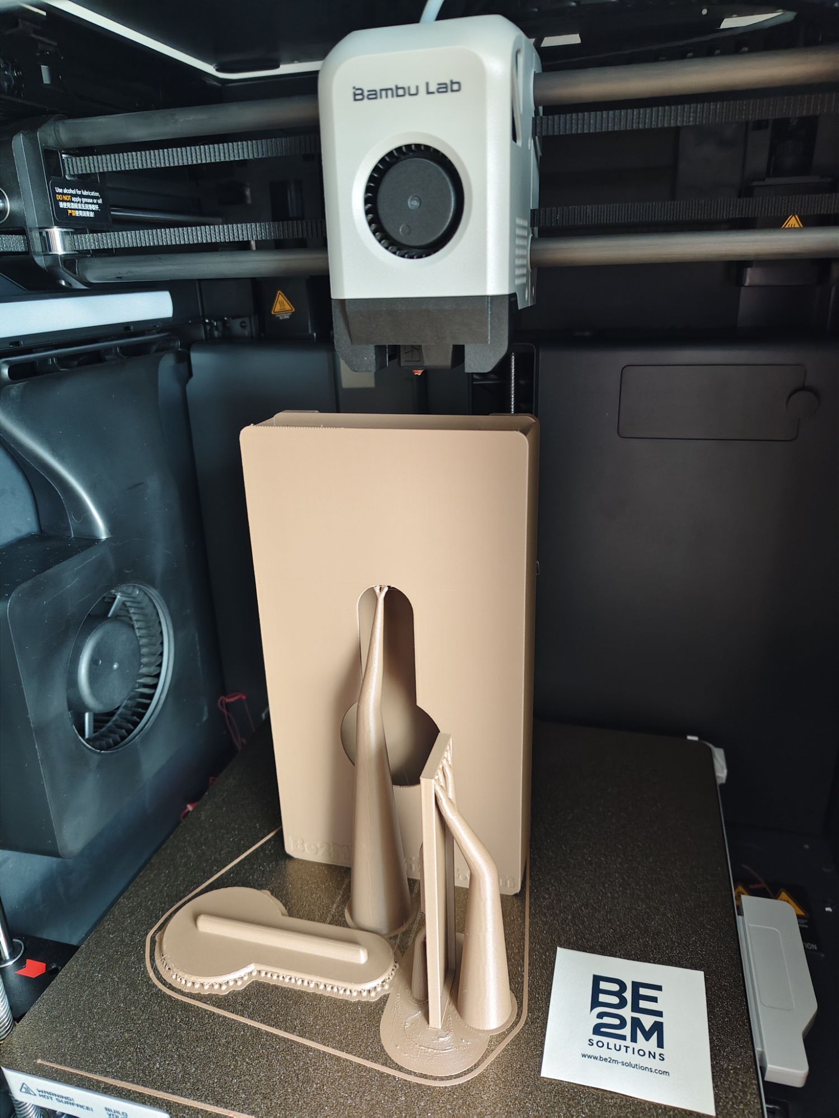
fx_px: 743
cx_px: 420
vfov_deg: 73.9
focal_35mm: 23
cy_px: 559
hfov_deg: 58.9
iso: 1497
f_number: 1.88
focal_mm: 5.56
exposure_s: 1/33.3
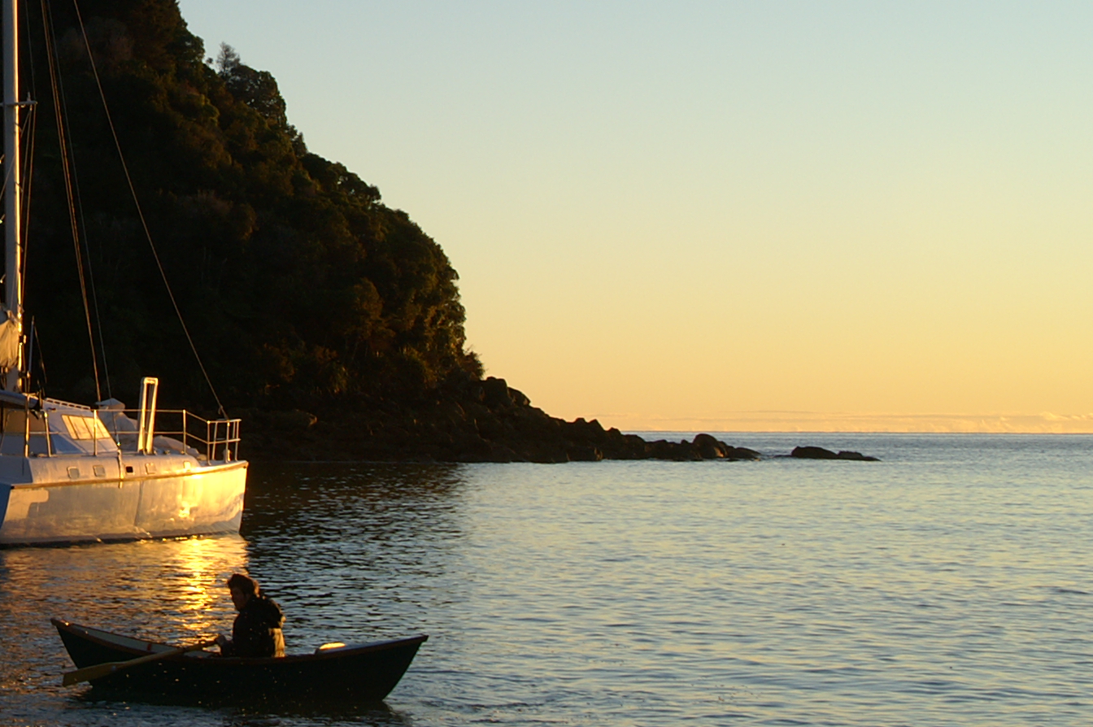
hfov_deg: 20.9
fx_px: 2852
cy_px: 150
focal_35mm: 94
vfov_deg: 14.4
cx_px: -34
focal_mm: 28
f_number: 11
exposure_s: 1/125
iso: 200
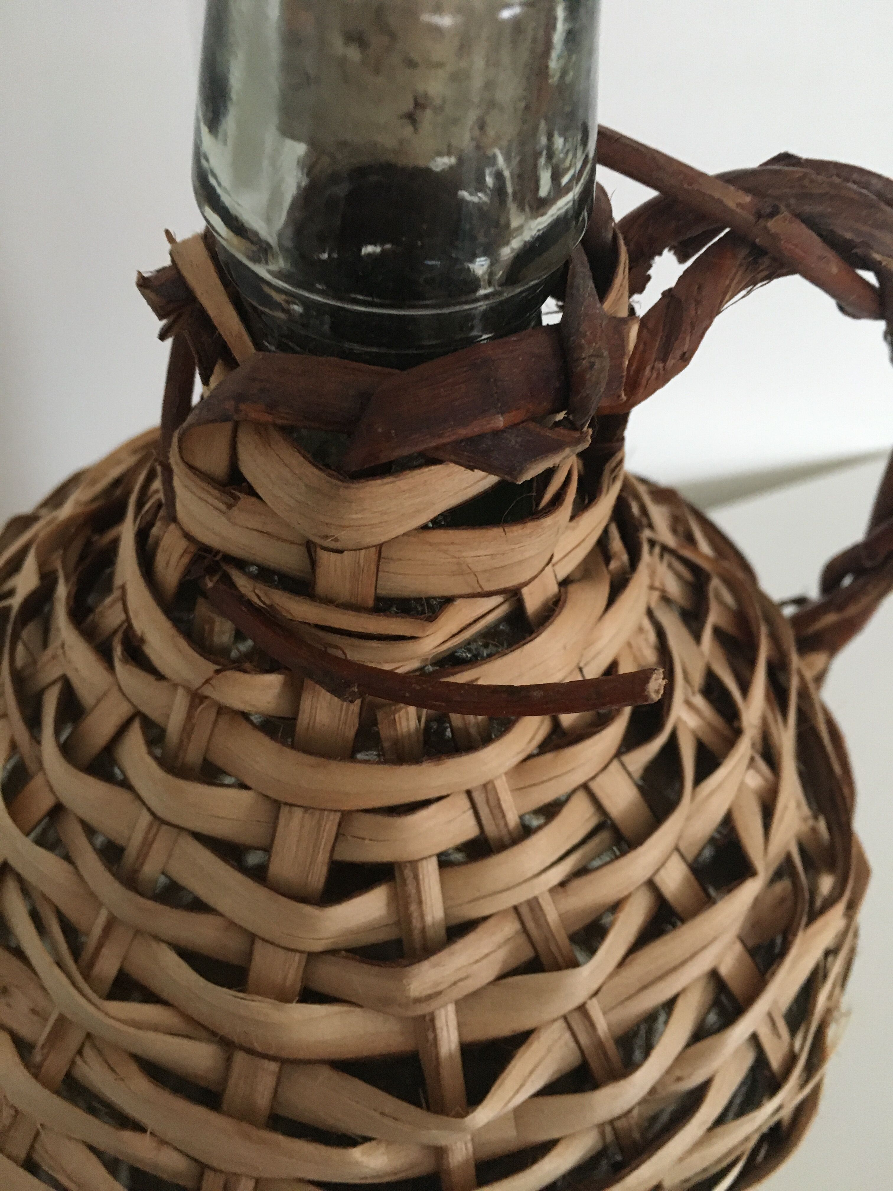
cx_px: 446
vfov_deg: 61.7
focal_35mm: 29
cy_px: 596
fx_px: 997
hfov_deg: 48.2
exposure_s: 1/20
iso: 200
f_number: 2.2
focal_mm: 4.15
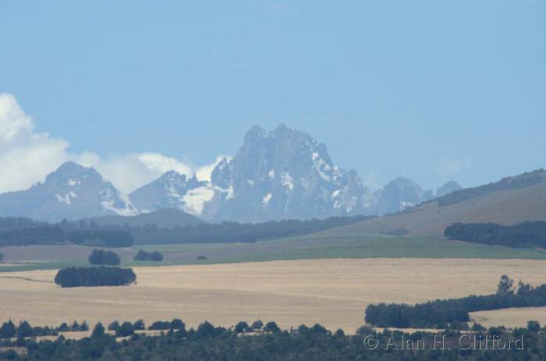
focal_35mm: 600
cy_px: 180
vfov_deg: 2.3
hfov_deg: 3.4
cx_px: 273
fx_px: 9077
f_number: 11
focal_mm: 400
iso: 200
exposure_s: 1/500
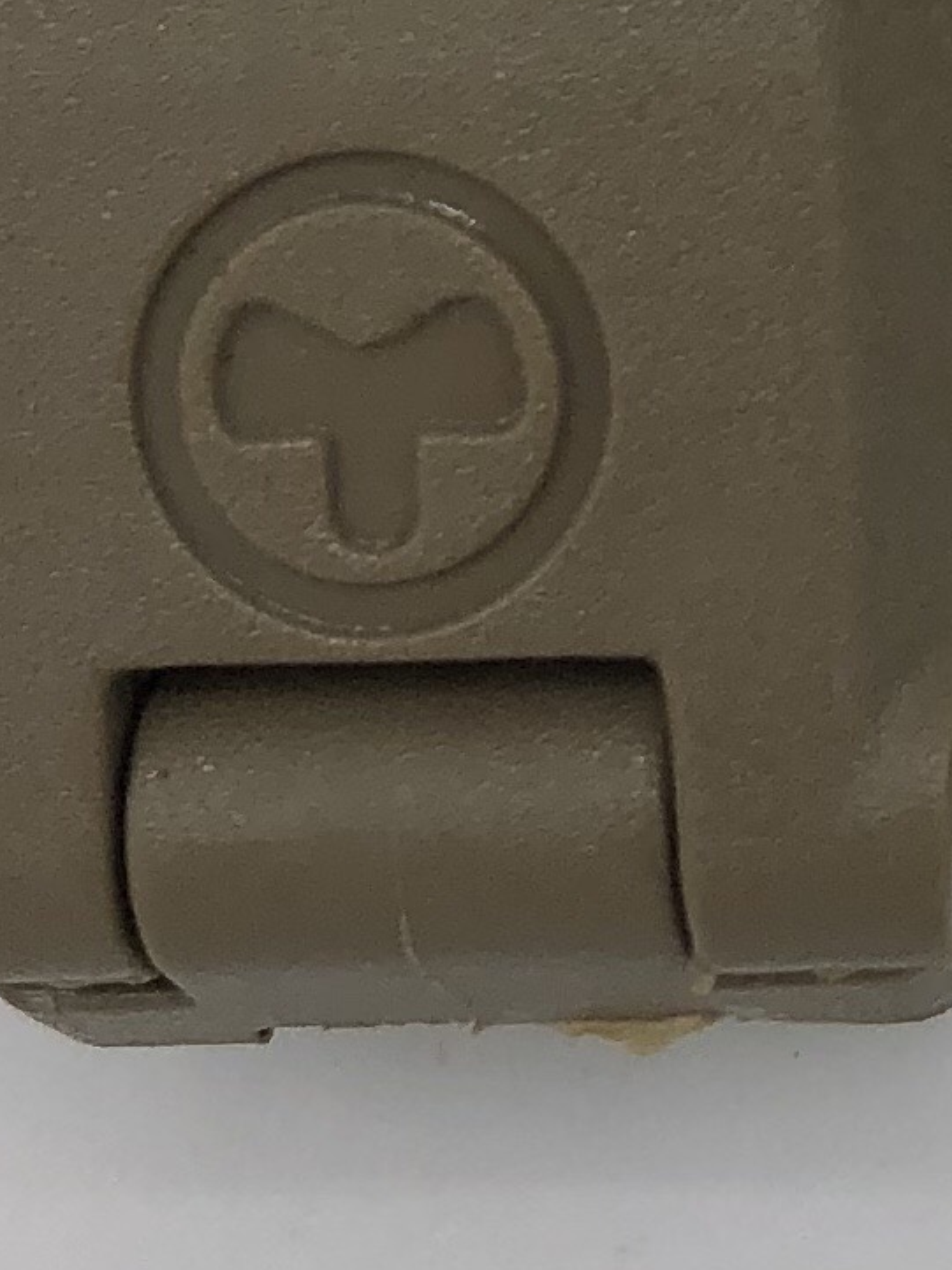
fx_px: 5944
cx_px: 1767
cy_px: -684
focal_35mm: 162
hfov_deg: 8.7
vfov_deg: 11.6
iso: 20
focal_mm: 3.99
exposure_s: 1/960
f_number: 1.8
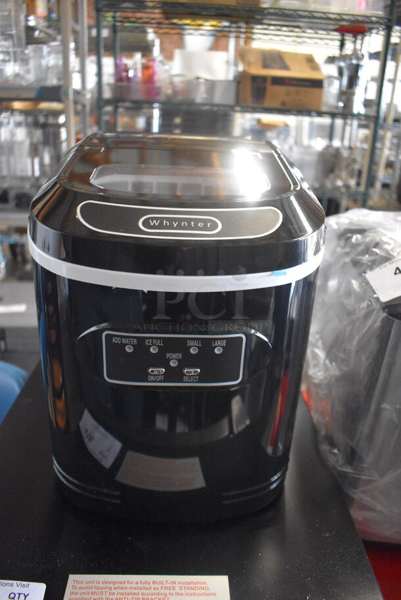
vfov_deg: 67.3
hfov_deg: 48.0
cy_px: 300
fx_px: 450
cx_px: 200
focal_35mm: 27
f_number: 3.5
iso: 6400
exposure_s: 1/125
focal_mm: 18
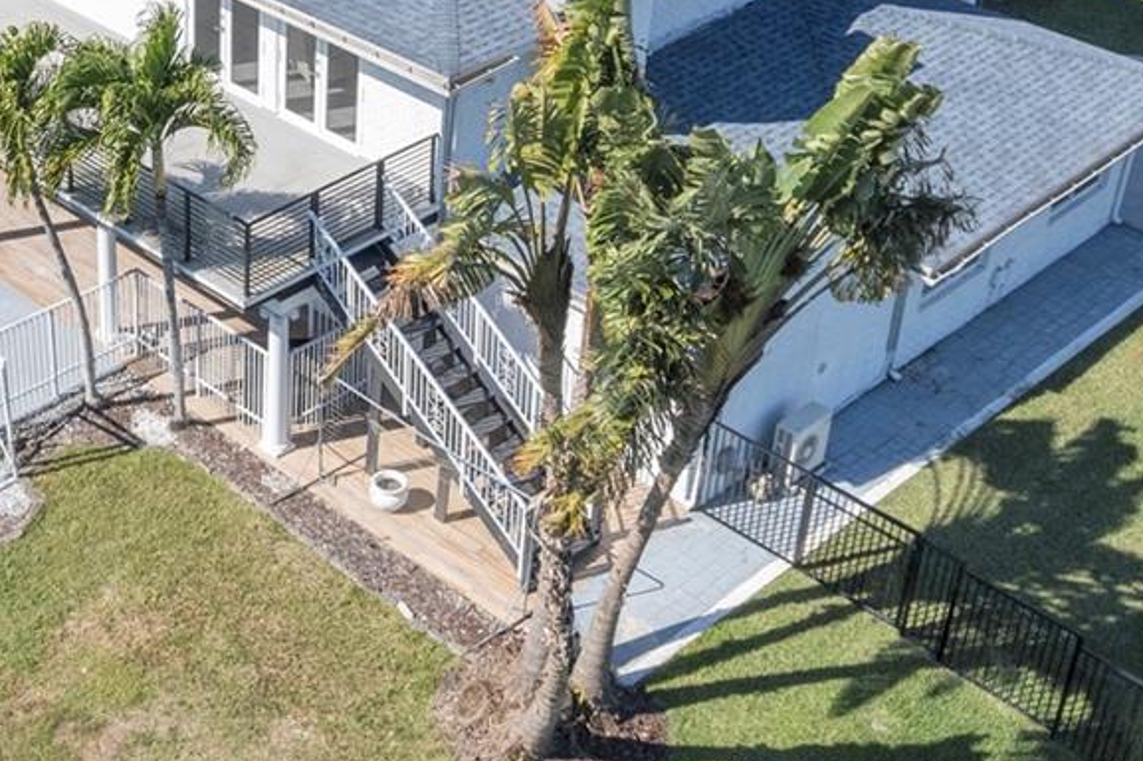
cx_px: 127
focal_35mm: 61
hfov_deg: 31.4
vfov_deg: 21.9
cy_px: 148
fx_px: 1936
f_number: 2.8
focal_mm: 8.38
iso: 120
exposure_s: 1/2000
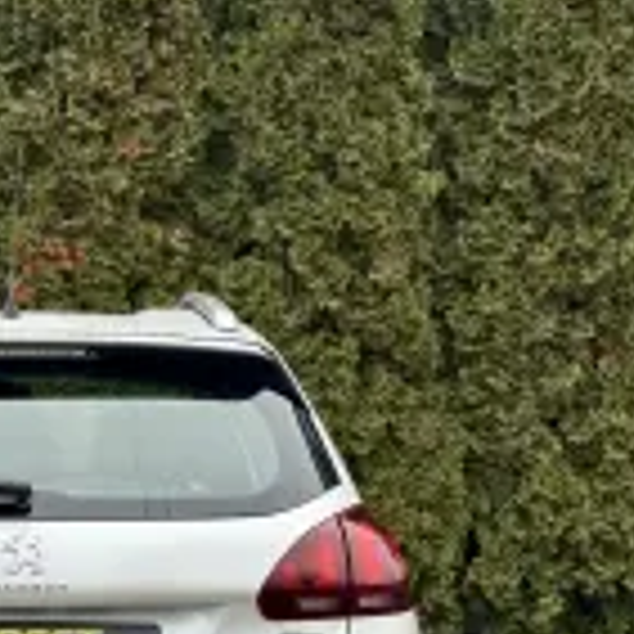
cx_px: -4
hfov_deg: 15.8
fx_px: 2238
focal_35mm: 108
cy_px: 594
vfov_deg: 15.9
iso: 50
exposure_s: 1/233
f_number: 1.78
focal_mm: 6.86
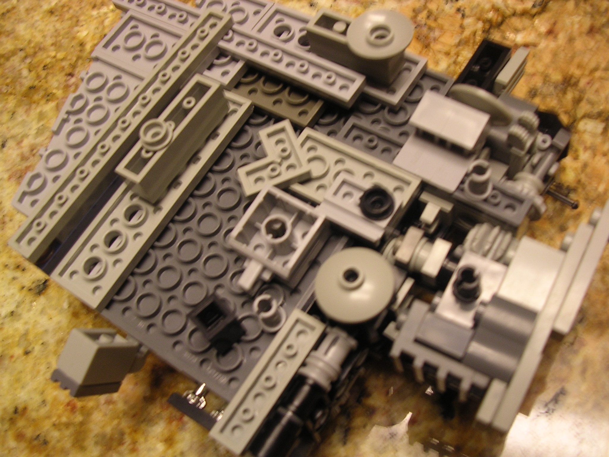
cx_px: 304
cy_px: 228
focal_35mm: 38
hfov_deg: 49.0
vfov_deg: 37.7
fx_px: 669
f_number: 2.8
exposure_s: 1/6.6
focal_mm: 5.8
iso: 100
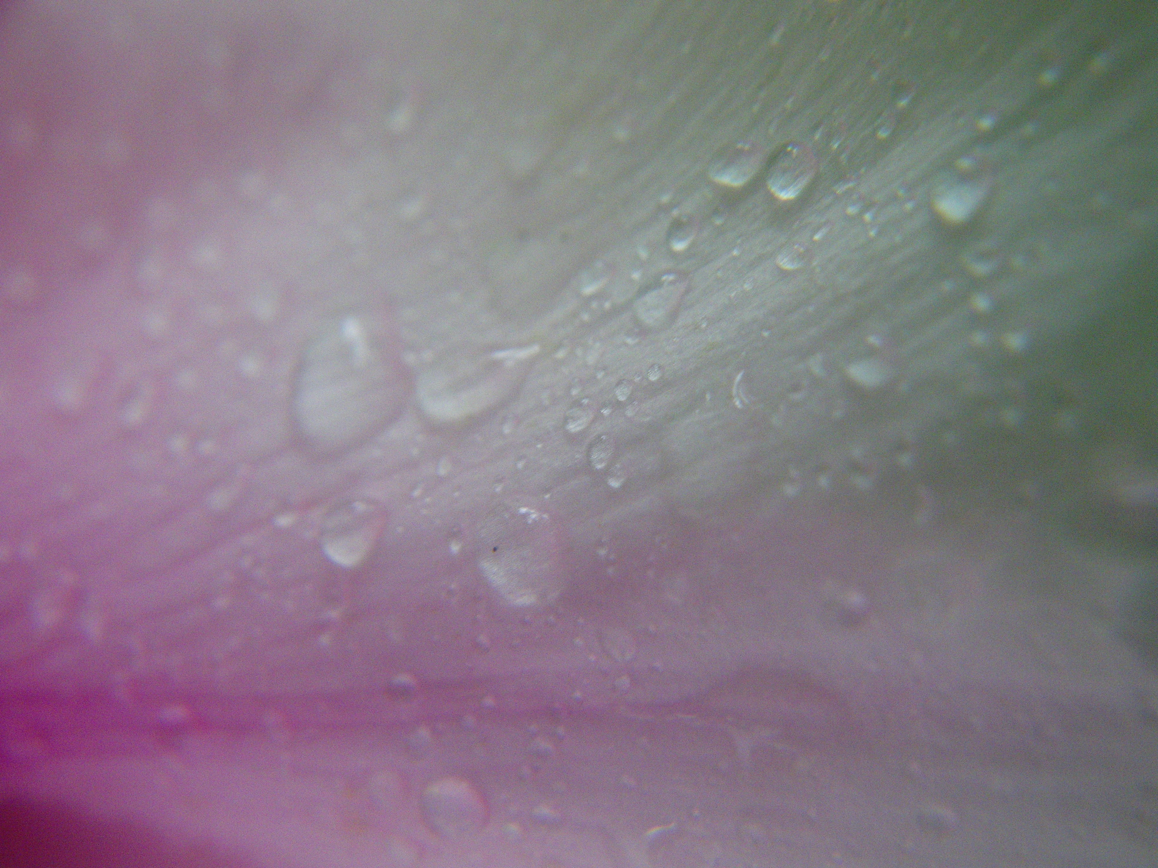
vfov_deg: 41.8
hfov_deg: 54.0
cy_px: 434
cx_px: 579
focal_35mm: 34
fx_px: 1137
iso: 400
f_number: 3.8
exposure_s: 1/50
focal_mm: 6.1
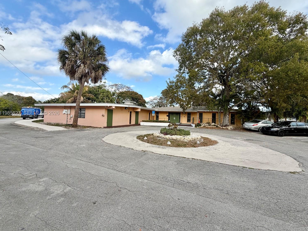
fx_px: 133
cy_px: 113
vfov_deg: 81.7
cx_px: 160
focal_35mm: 15
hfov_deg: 98.1
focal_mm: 2.22
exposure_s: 1/770
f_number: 2.2
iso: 40
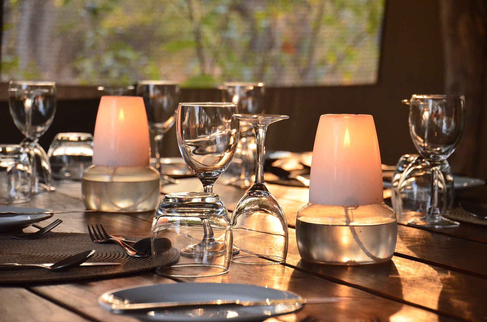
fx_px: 1418
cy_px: 161
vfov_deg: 13.0
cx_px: 244
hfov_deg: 19.5
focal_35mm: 105
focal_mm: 70
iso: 3200
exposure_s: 1/100
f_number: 5.3
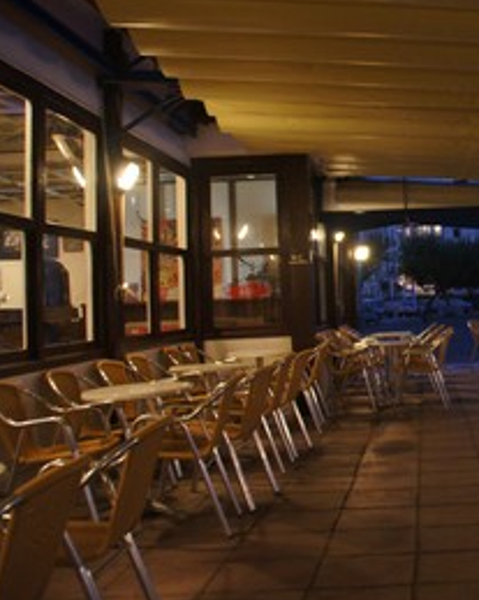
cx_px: 509
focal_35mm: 45
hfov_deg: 30.4
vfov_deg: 41.1
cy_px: 270
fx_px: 798
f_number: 3.5
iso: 1600
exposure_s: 1/20
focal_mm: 18
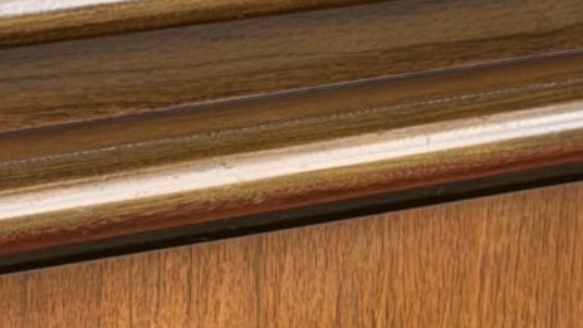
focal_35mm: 342
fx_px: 5287
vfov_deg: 3.6
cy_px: 128
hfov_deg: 6.3
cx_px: 204
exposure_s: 1/418
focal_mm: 6.76
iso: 64
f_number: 1.78
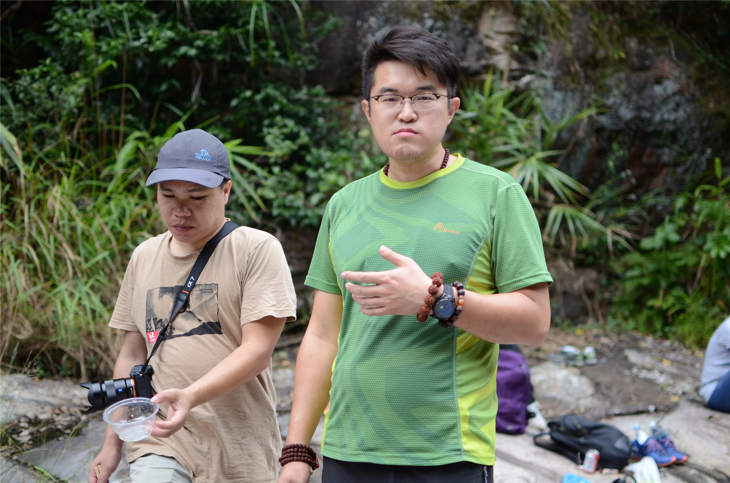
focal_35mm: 52
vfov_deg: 25.6
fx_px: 1062
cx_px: 365
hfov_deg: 37.9
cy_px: 242
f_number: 1.8
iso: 400
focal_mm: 35
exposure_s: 1/2500
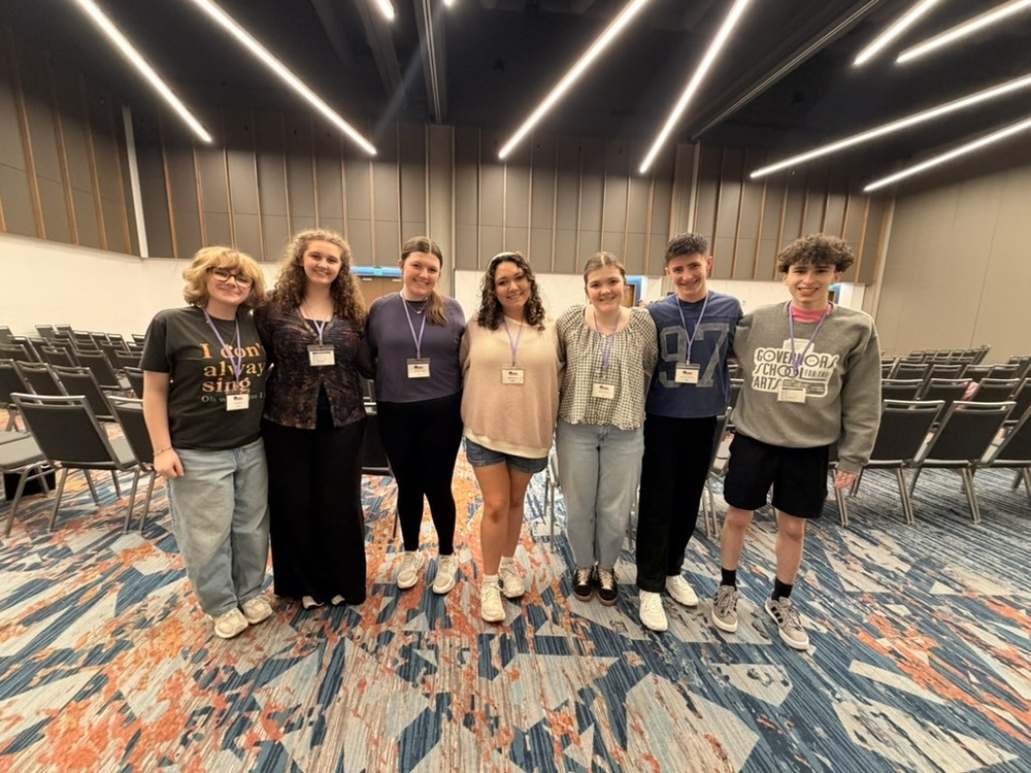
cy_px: 386
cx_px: 516
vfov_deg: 85.7
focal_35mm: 14
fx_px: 417
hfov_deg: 102.1
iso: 400
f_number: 2.2
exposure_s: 1/60
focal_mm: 2.22
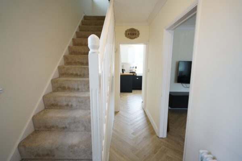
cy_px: 80
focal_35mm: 16
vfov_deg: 73.7
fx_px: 108
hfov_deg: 96.7
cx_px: 121
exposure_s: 1/80
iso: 400
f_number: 4
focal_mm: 16
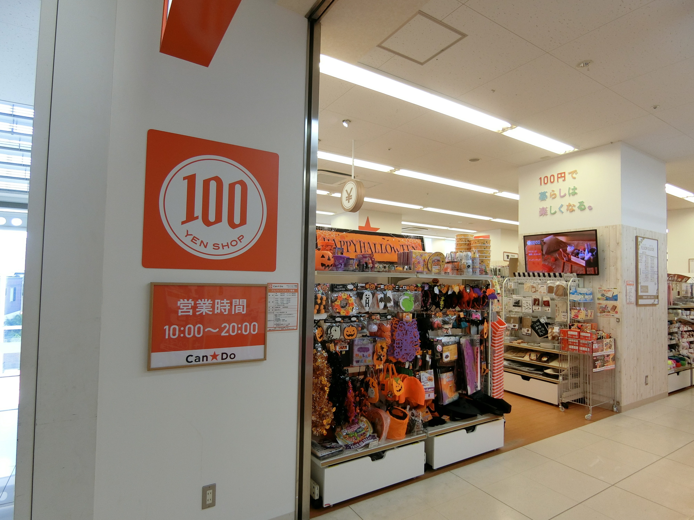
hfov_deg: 84.7
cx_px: 347
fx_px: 381
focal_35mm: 19
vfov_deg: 68.7
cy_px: 260
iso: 125
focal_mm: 4.06
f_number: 2.7
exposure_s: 1/125
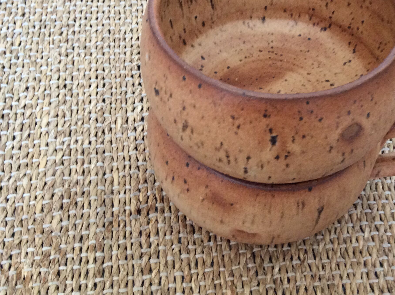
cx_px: 254
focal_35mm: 46
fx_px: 524
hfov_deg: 40.9
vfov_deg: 31.3
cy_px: 111
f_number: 2.4
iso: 160
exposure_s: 1/25
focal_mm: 3.3
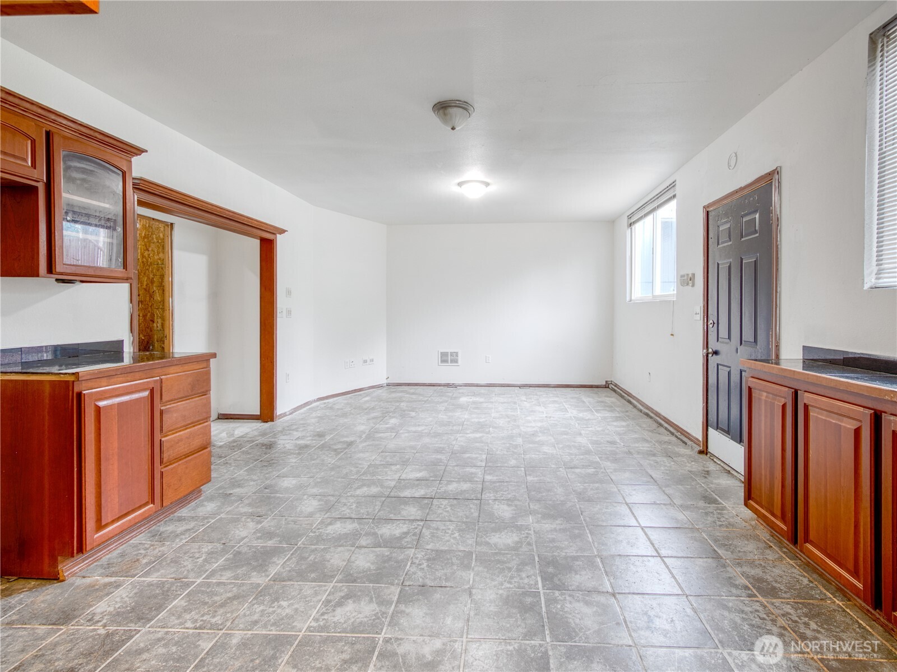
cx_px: 448
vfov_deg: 78.1
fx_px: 414
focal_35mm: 16
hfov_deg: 94.5
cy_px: 336
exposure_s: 1
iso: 200
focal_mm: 8
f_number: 9
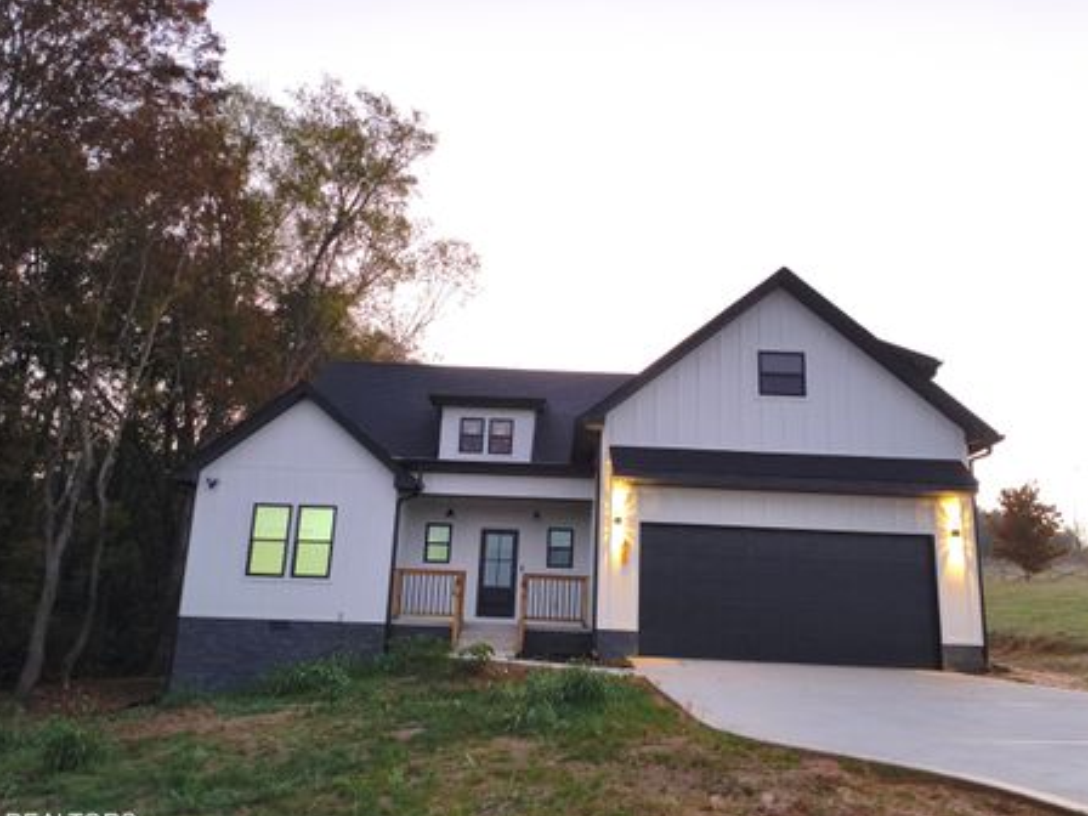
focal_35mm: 29
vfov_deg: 48.2
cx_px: 551
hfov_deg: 61.7
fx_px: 911
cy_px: 409
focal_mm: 4.94
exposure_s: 1/40
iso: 800
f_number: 1.5
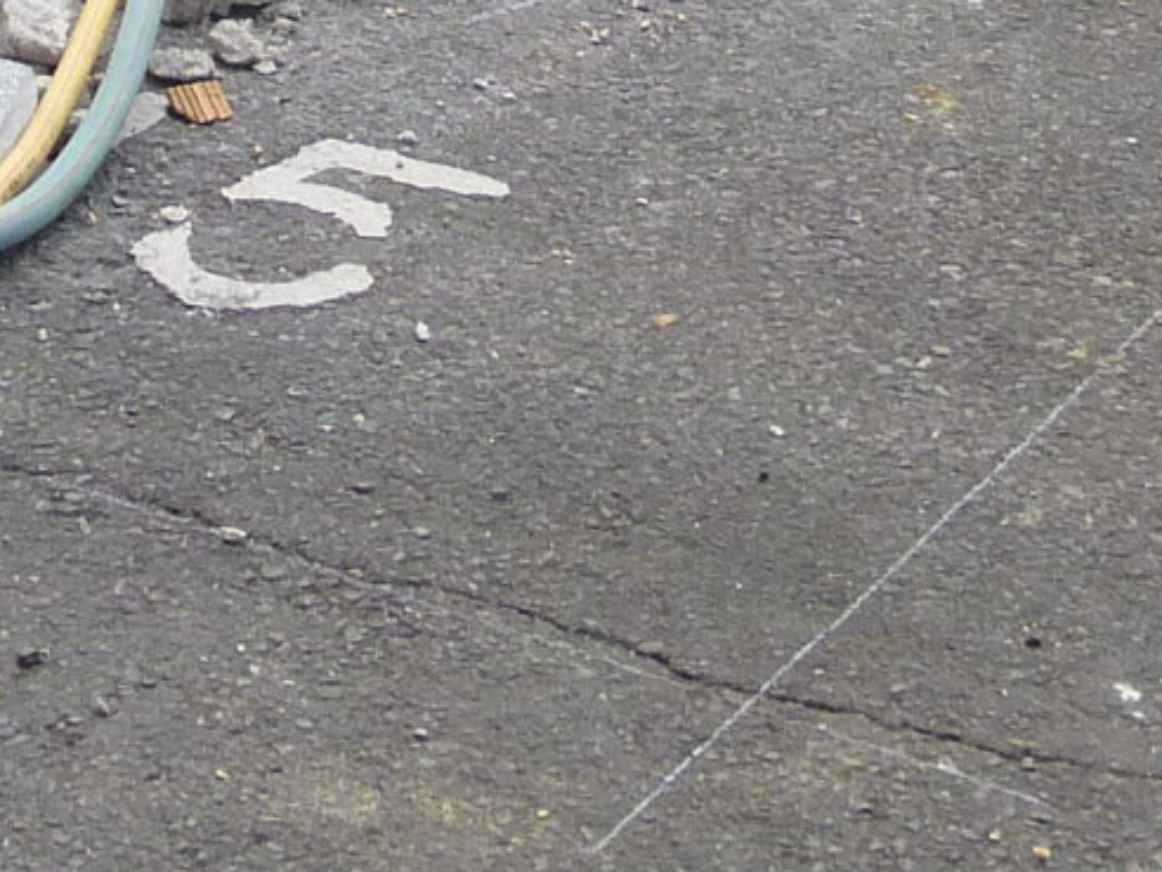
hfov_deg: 15.1
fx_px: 4364
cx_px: 326
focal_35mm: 130
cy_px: -910
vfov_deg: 10.4
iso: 100
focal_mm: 4.5
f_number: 3.1
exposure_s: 1/320
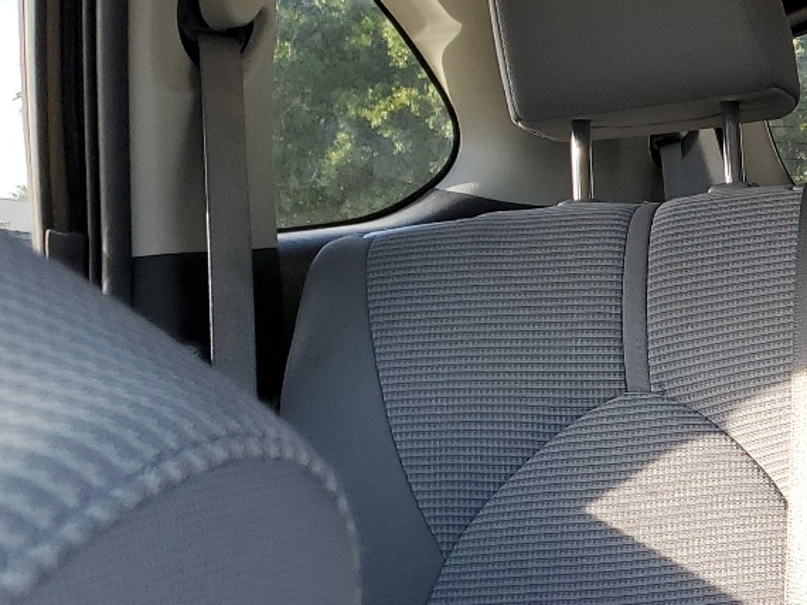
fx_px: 1701
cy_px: 575
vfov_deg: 19.7
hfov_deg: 23.5
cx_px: 1056
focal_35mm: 73
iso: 50
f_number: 1.5
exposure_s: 1/130
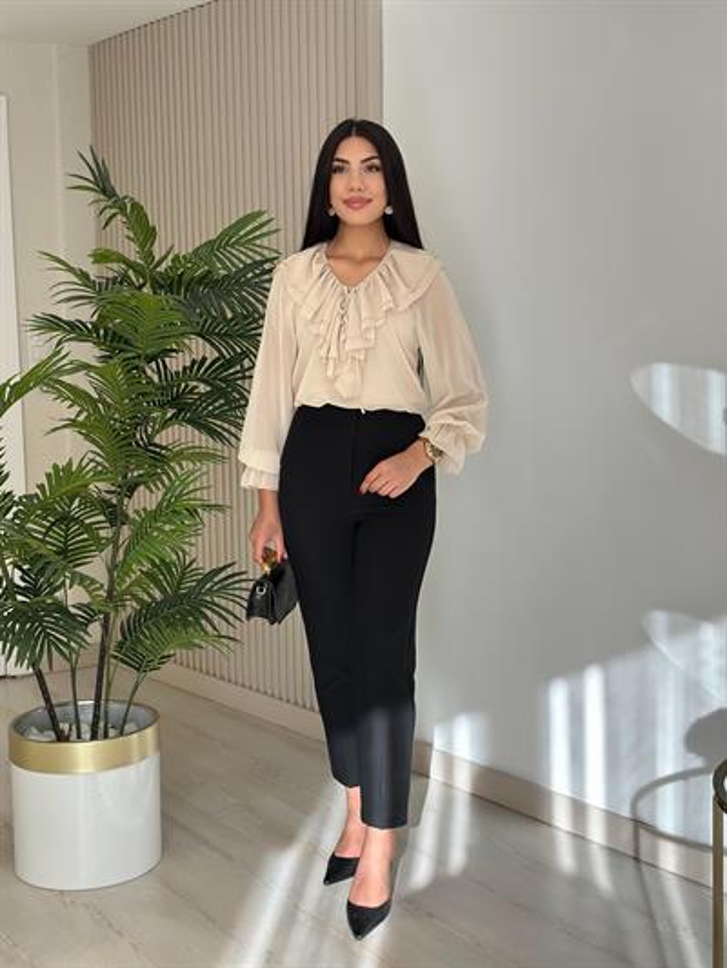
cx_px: 364
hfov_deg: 30.3
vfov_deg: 39.6
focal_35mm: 48
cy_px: 484
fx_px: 1344
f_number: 1.78
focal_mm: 6.86
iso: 80
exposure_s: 1/546
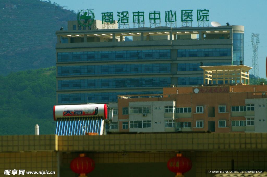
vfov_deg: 3.0
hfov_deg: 4.6
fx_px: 3330
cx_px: 134
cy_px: 88
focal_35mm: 450
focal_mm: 300
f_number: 11
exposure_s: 1/320
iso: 160
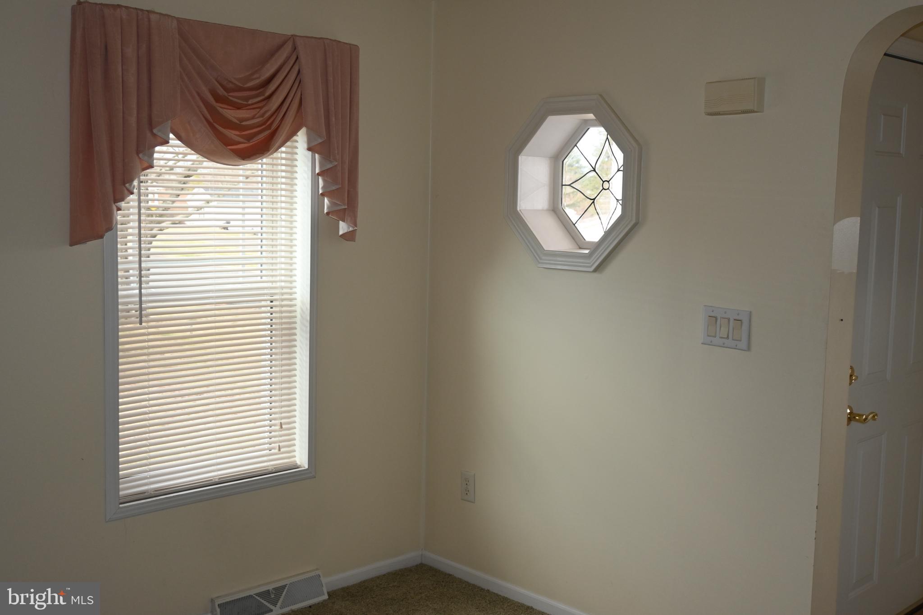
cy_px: 308
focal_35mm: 39
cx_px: 462
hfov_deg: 49.6
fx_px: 1000
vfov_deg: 34.2
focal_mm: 26
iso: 400
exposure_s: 1/100
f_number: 4.5
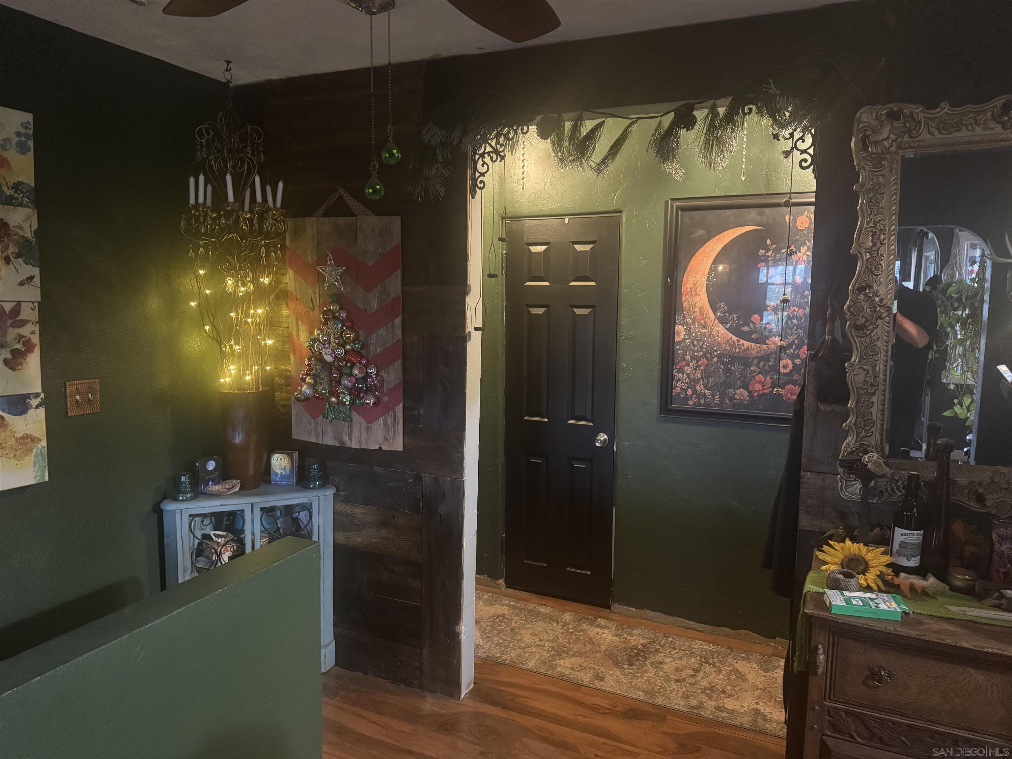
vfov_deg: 56.8
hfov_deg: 71.6
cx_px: 506
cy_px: 380
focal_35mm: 24
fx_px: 702
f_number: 1.78
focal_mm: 6.76
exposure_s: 1/30
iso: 1250
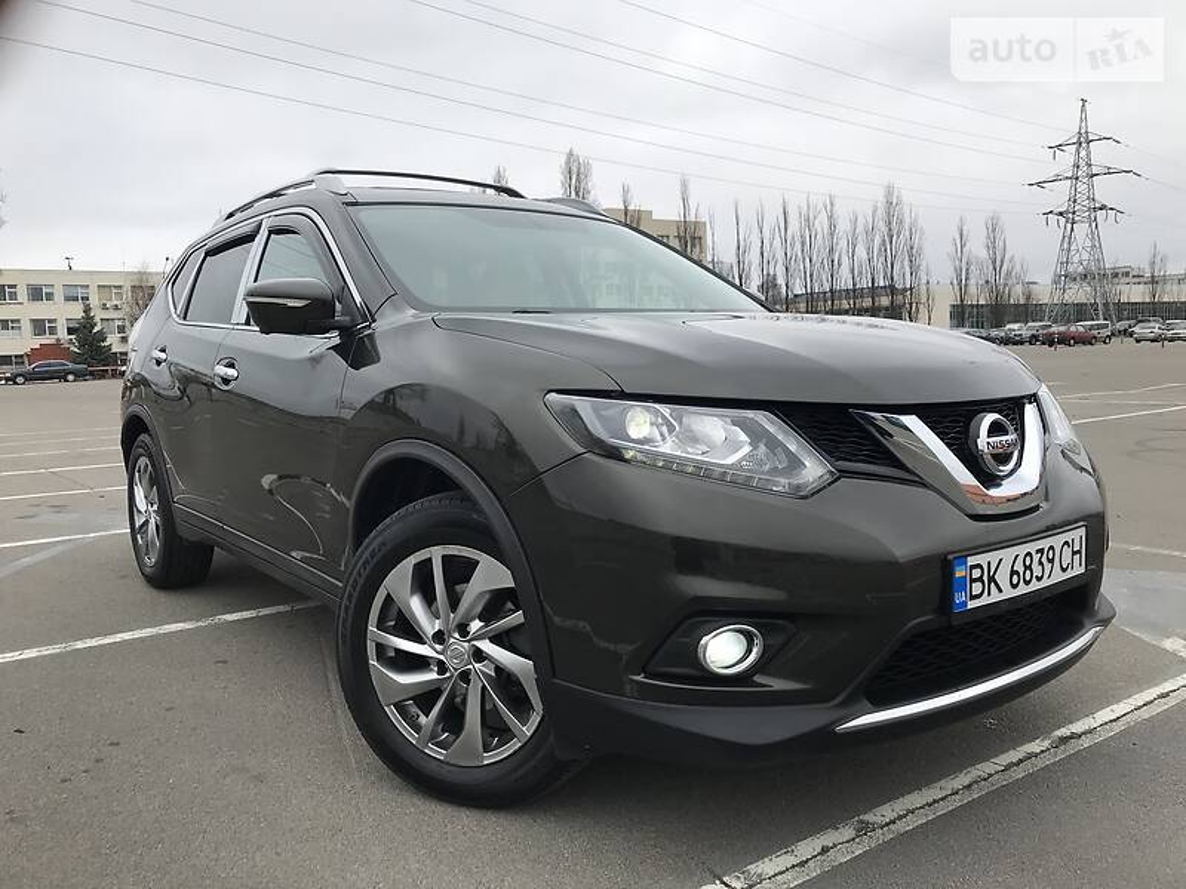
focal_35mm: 28
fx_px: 959
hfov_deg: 63.4
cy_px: 444
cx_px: 593
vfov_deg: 49.7
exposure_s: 1/1114
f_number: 1.8
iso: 20
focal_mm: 4
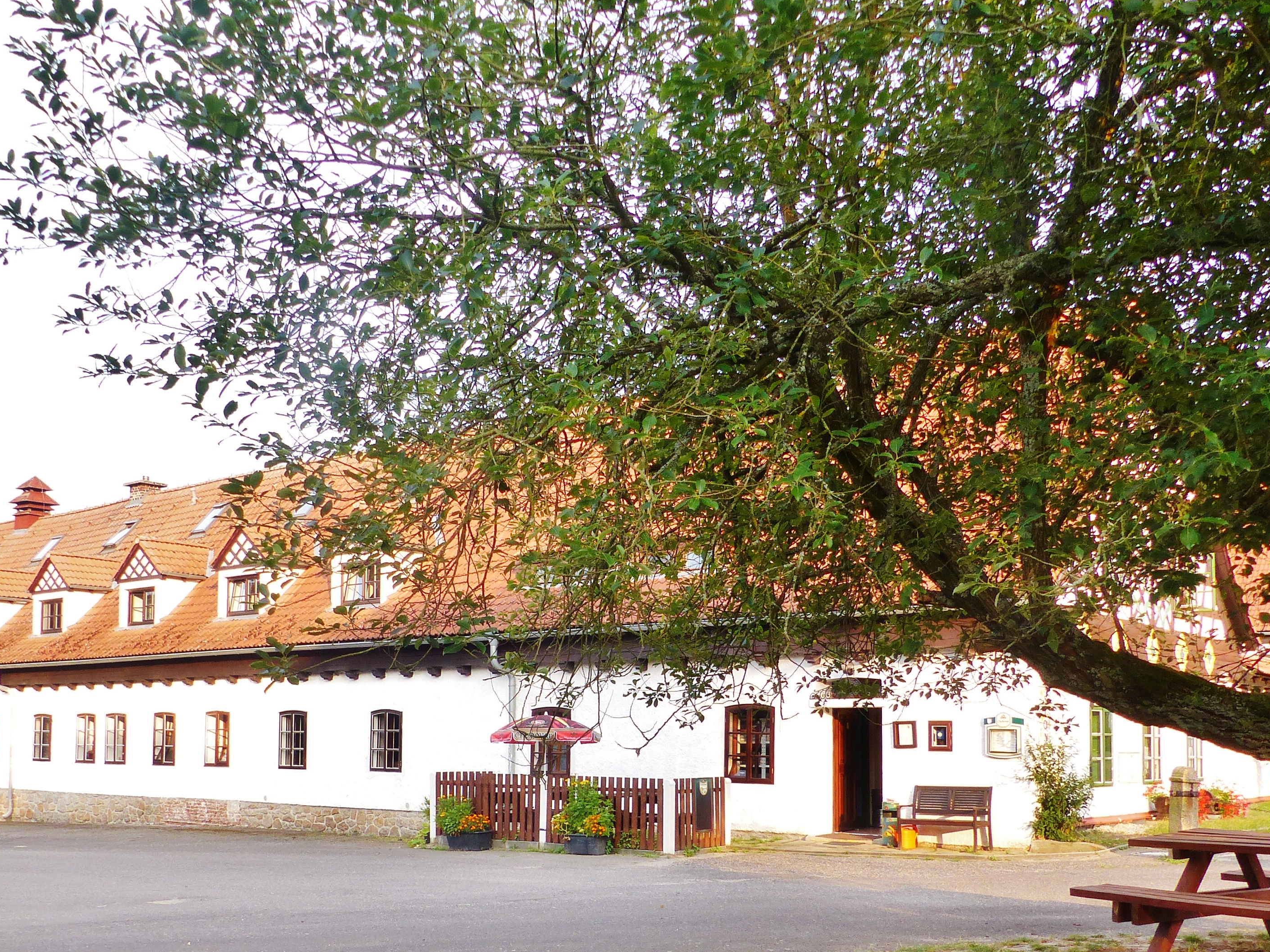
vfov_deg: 38.1
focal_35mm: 37
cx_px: 567
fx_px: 1357
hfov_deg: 50.0
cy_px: 652
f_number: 3.5
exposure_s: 1/100
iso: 100
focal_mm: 4.5
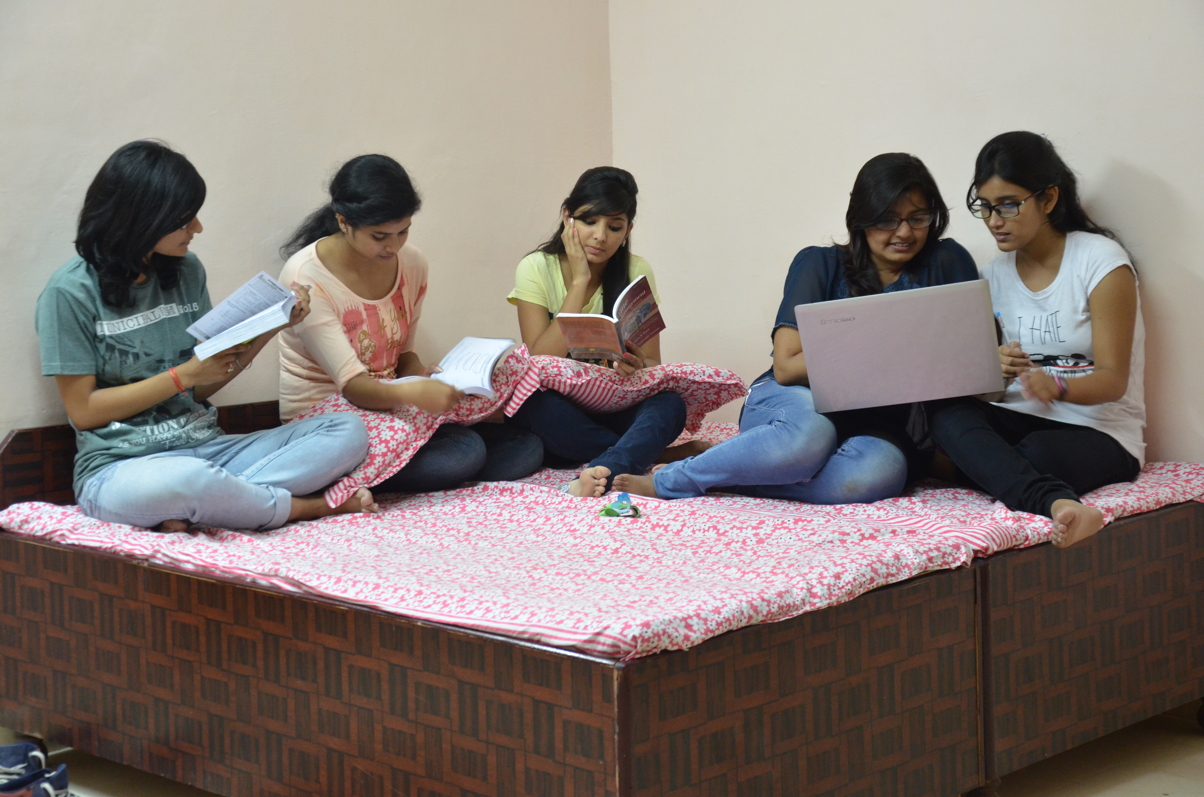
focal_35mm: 63
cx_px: 602
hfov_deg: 32.0
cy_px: 398
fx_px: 2103
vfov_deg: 21.5
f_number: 4.8
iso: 1600
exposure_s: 1/20
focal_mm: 42
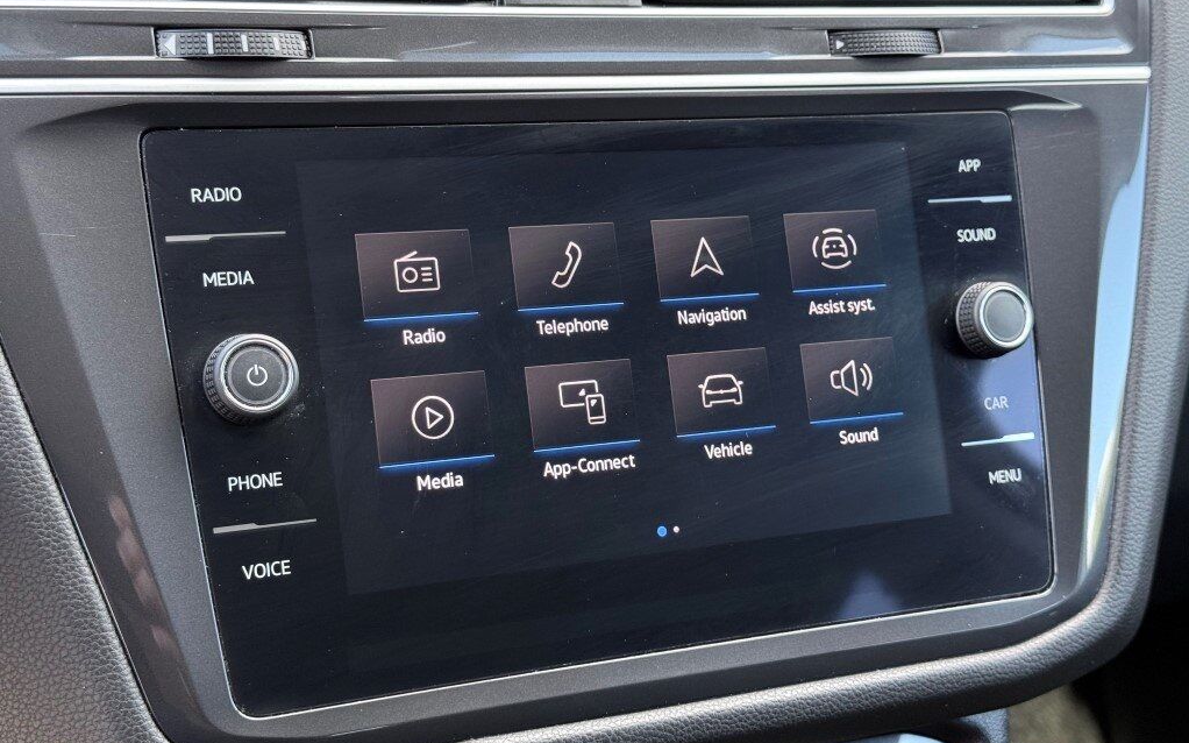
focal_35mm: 51
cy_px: 360
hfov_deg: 39.6
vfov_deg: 25.3
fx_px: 1652
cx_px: 594
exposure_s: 1/112
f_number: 1.78
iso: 100
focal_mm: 6.76
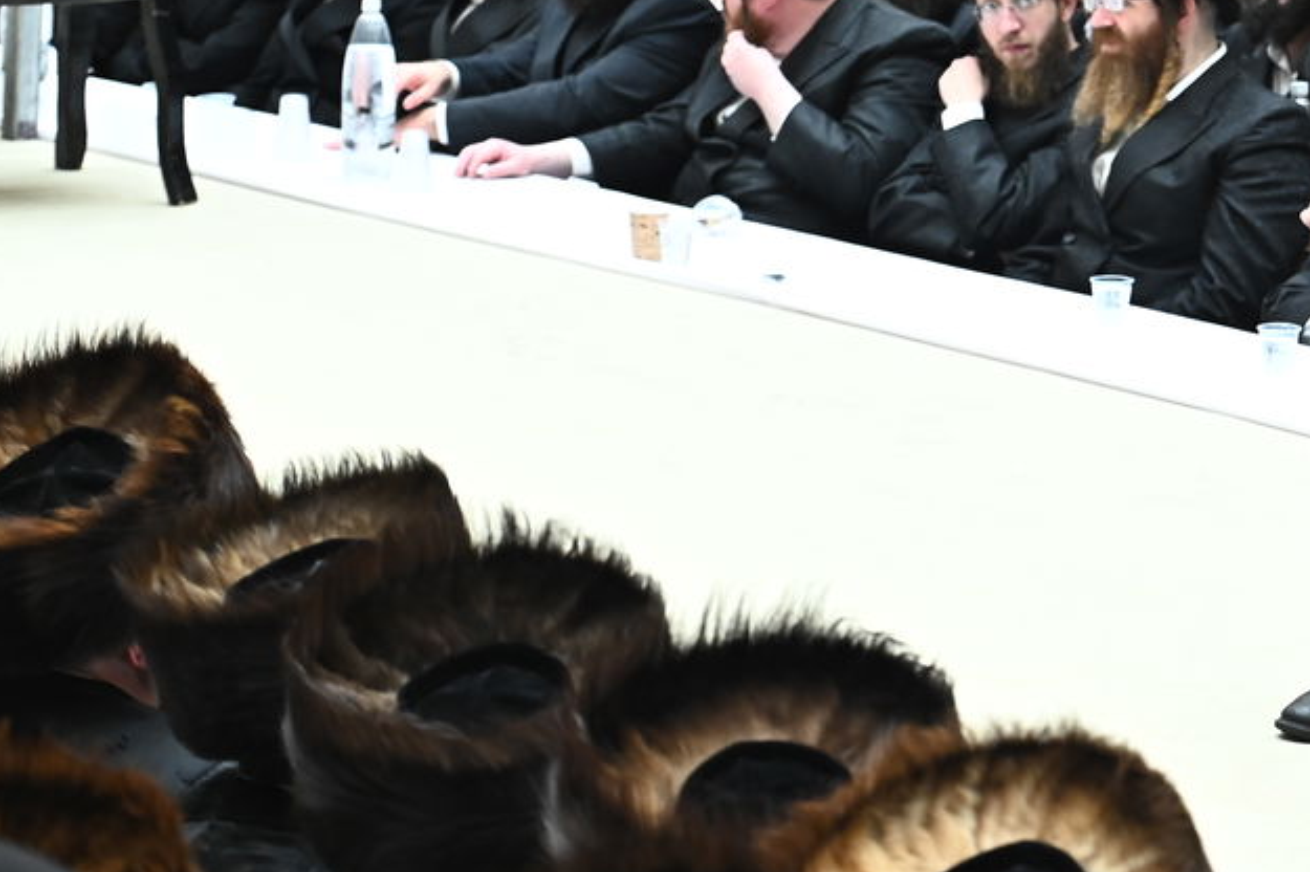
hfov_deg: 8.1
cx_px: 1455
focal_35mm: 251
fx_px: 9128
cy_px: -54
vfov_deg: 5.5
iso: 2000
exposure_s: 1/200
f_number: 5.6
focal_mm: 112
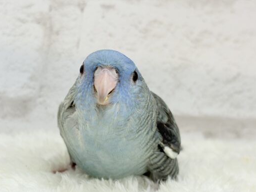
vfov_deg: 22.5
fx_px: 481
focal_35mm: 65
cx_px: 110
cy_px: 120
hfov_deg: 29.8
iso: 50
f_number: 1.6
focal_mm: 5.96
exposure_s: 1/50
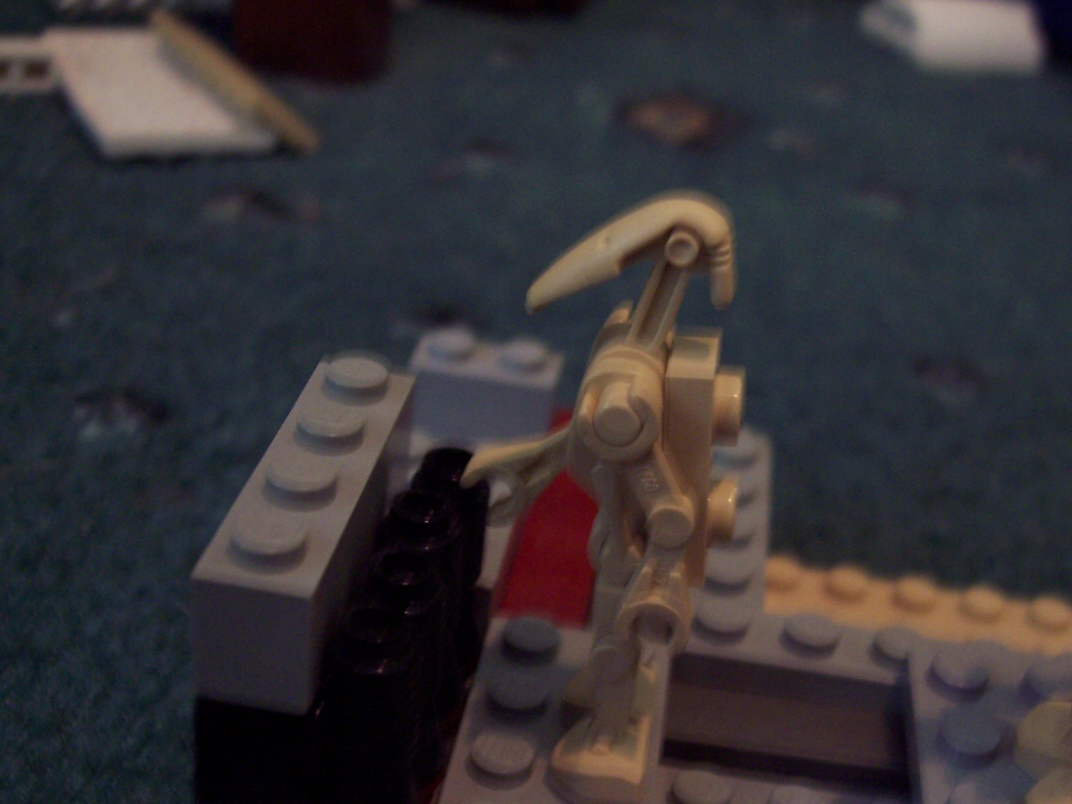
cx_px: 621
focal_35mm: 52
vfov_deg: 27.9
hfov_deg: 36.7
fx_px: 1611
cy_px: 504
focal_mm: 8
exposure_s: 1/8
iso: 200
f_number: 3.4
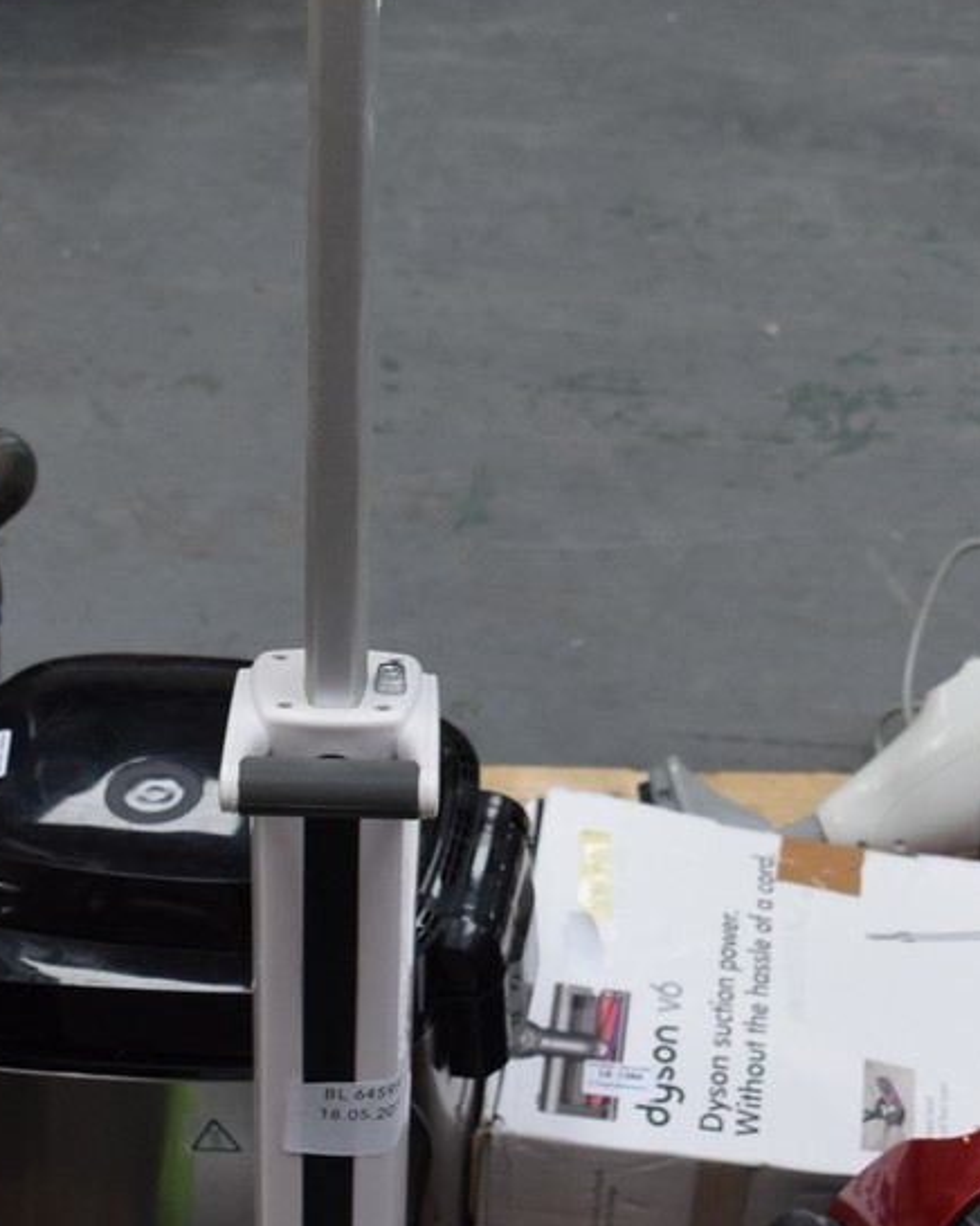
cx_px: 479
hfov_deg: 18.9
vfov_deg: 23.5
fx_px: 2947
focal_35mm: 81
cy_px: 686
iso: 560
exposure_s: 1/60
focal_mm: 21
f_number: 4
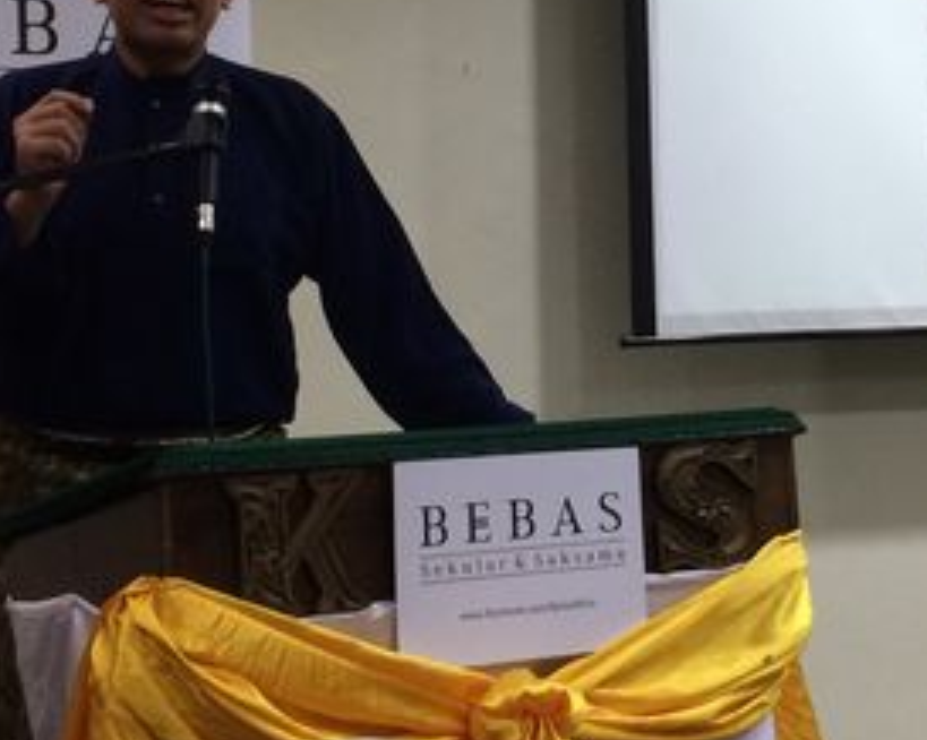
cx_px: 703
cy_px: 153
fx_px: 2276
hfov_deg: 22.8
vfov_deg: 18.3
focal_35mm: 83
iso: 125
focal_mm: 4.15
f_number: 2.2
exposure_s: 1/33
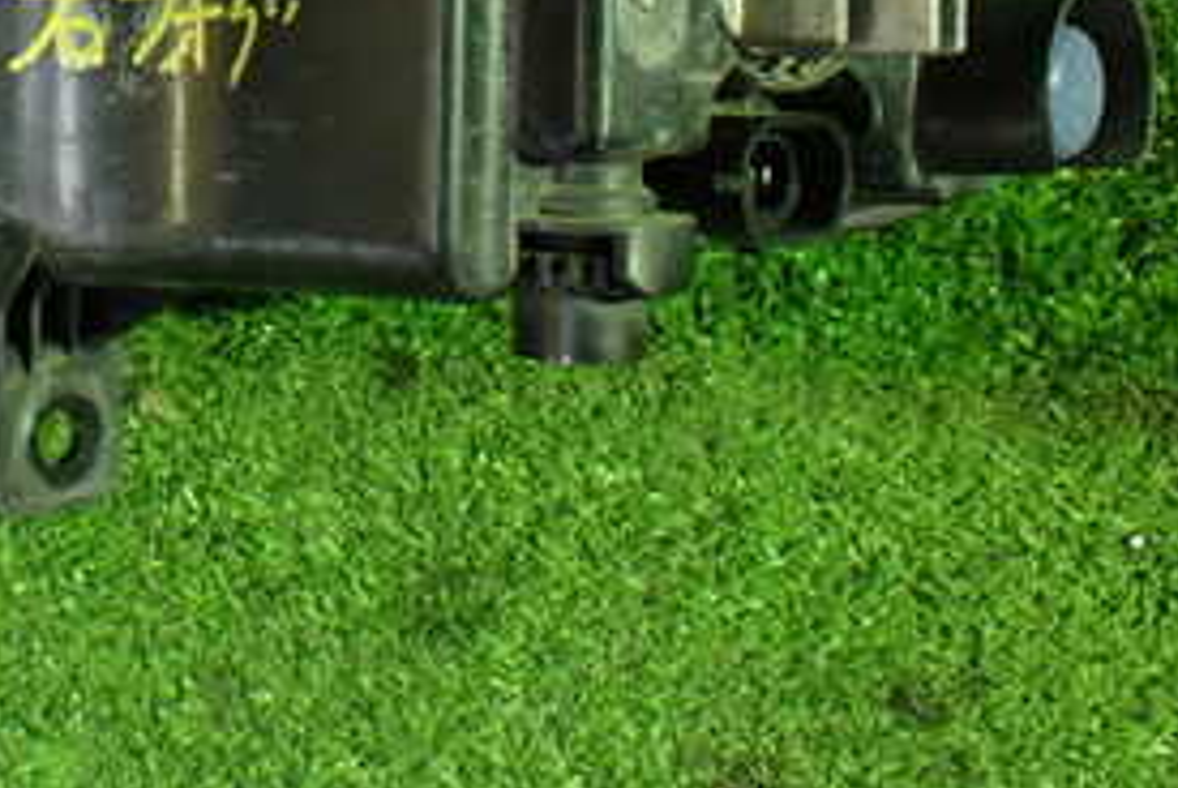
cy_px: -17
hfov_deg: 28.3
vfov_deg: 19.4
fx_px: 2227
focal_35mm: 68
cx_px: 77
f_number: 2.3
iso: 1000
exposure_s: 1/30
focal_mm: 5.4
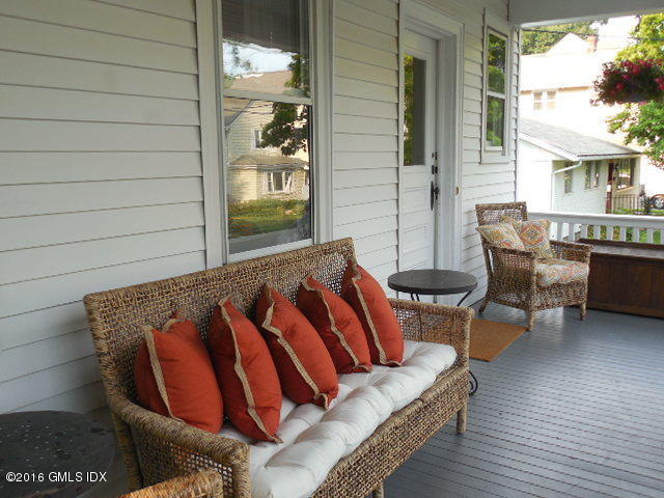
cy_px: 249
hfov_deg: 58.4
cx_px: 332
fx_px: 595
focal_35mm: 31
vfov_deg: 45.4
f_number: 3.6
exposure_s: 1/100
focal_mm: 5.6
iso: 125
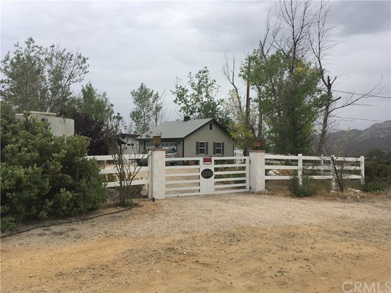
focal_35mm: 29
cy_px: 146
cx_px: 196
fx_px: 328
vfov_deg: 48.2
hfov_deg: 61.7
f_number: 2.2
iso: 25
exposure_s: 1/2331
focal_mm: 4.15
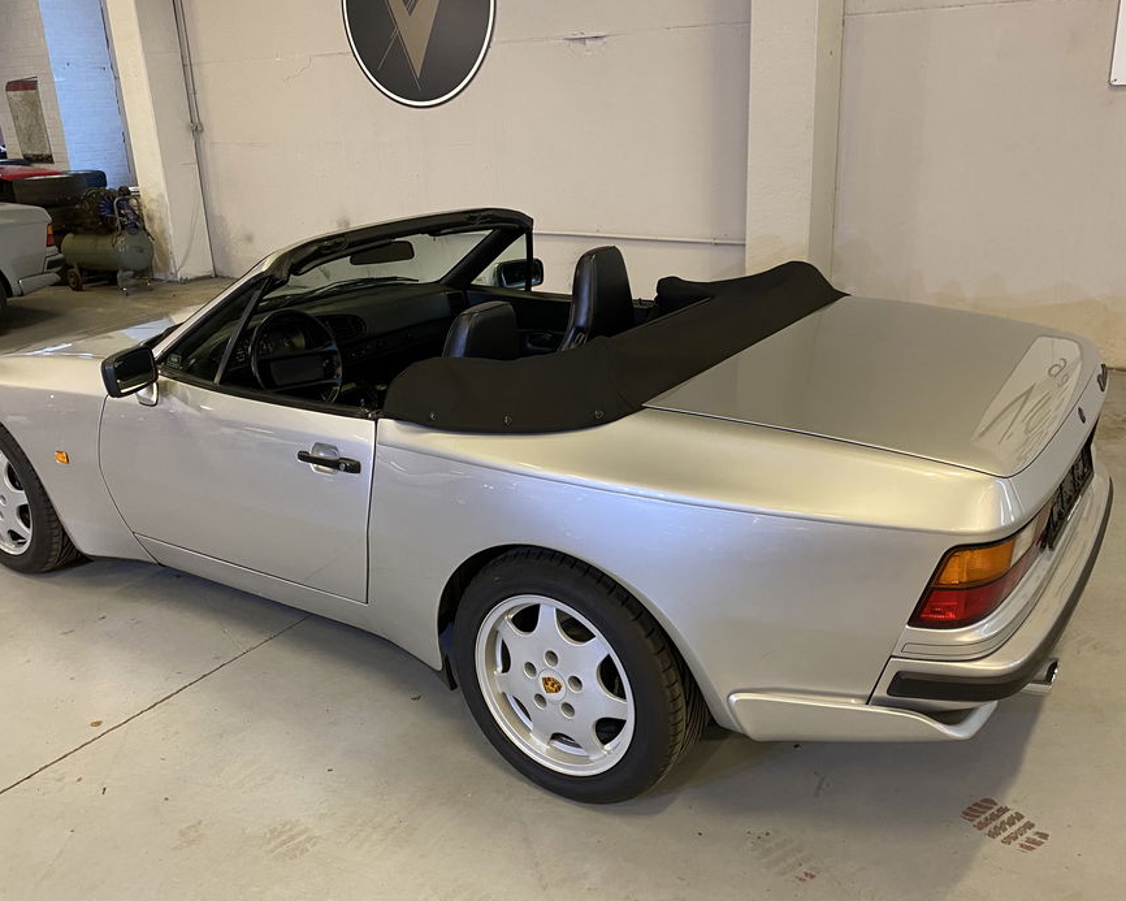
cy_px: 442
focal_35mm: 30
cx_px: 564
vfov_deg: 48.5
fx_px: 1000
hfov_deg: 58.8
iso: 200
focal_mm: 4.25
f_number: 1.8
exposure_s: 1/50
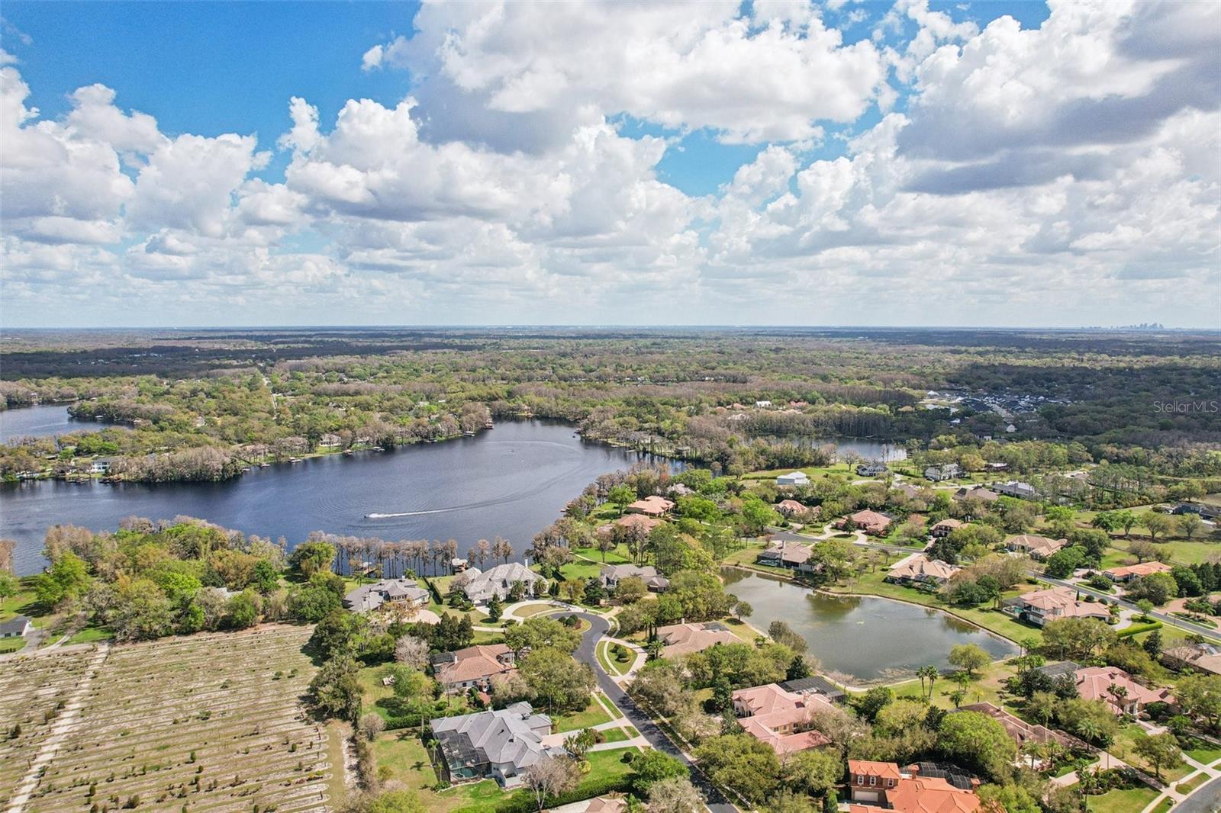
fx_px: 746
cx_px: 610
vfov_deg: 57.2
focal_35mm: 22
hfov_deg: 78.6
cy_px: 406
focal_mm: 8.4
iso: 140
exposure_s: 1/3200
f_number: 2.8
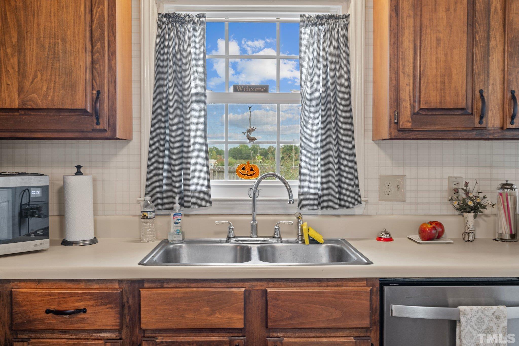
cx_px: 260
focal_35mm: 35
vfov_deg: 37.9
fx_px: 505
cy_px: 173
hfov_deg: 54.4
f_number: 8
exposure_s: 1/1.67
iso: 320
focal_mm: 35
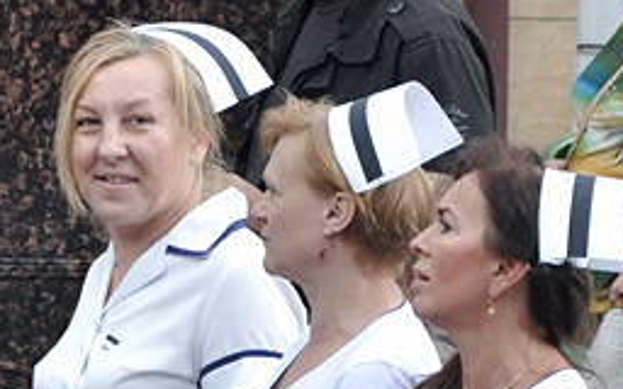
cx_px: 404
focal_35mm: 431
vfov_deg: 3.0
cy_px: 390
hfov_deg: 4.9
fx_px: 7313
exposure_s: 1/1000
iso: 1250
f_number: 7.1
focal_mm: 85
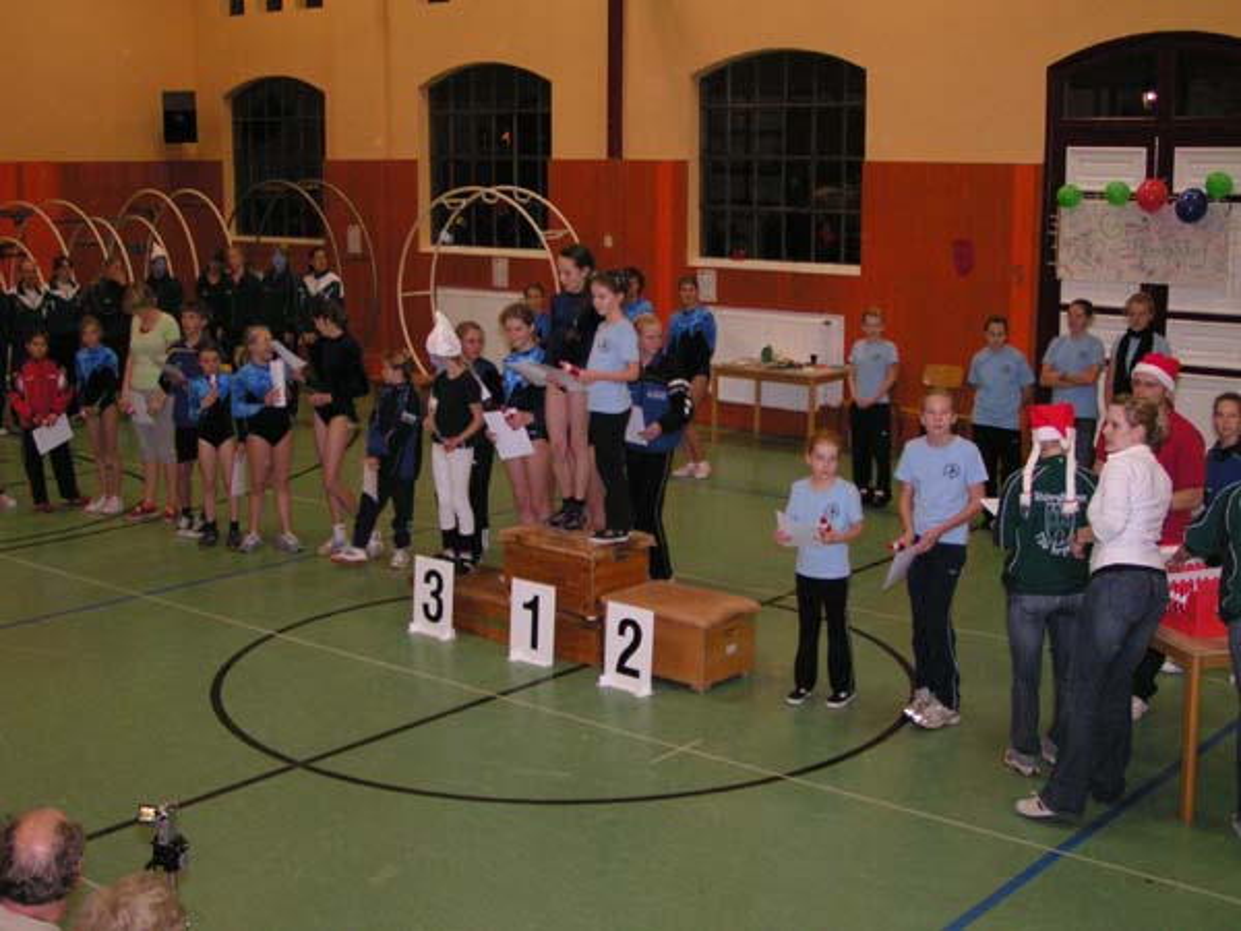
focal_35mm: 47
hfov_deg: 40.4
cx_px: 620
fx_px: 1685
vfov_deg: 30.9
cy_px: 466
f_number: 2.8
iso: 200
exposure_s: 1/50
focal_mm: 7.3
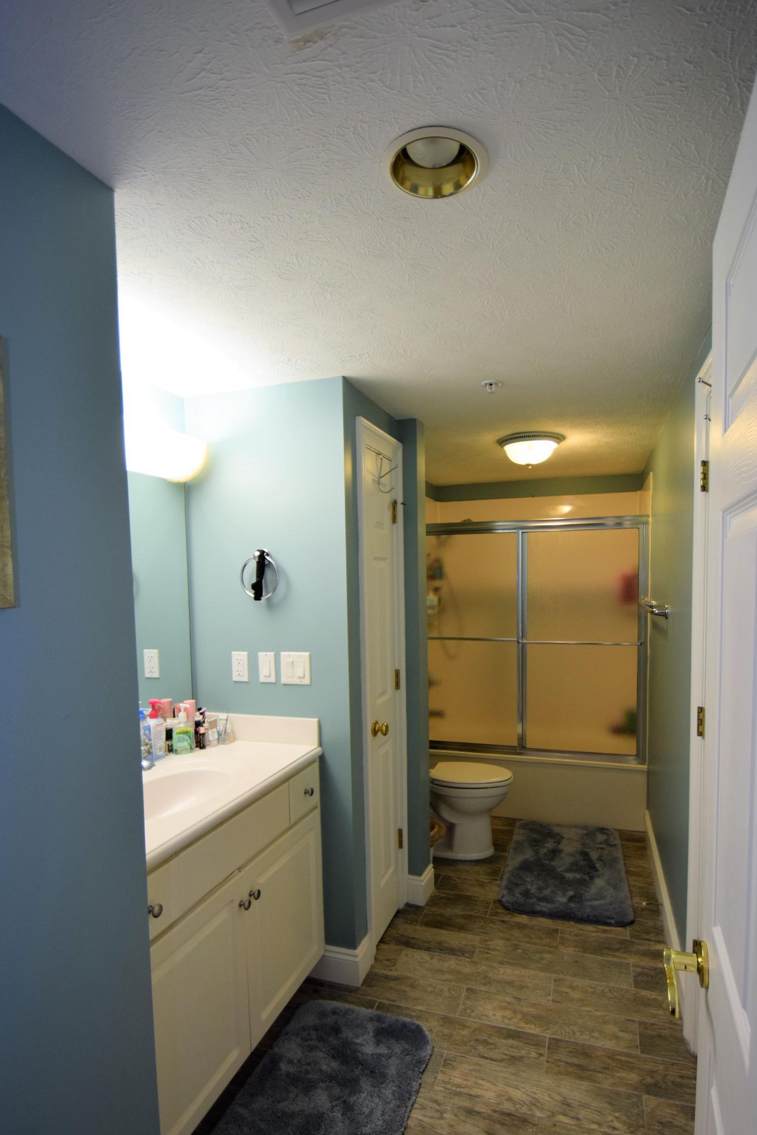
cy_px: 599
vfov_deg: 91.4
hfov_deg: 68.7
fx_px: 553
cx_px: 399
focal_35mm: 18
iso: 560
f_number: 4
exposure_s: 1/60
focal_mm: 11
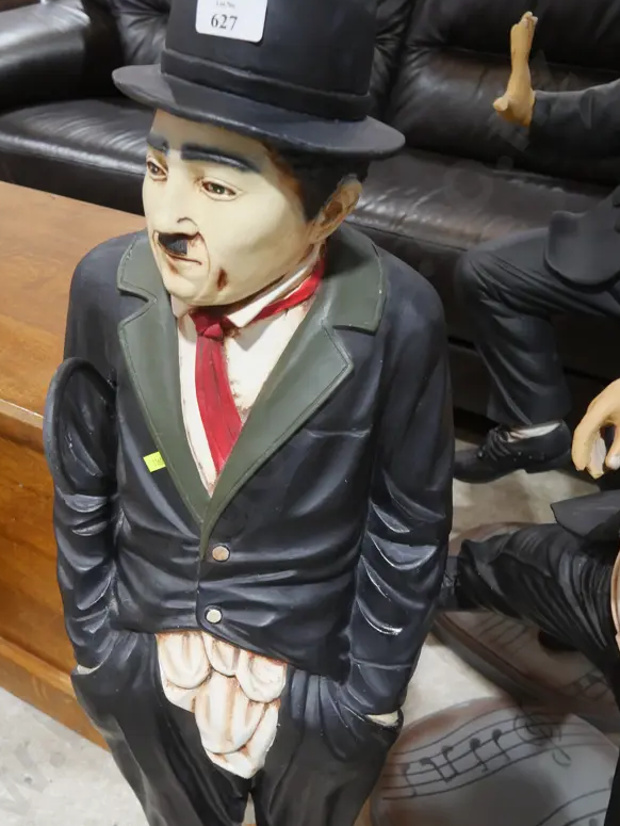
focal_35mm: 37
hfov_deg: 38.4
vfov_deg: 49.8
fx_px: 883
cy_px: 500
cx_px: 231
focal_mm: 14
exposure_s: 1/60
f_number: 4
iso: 640
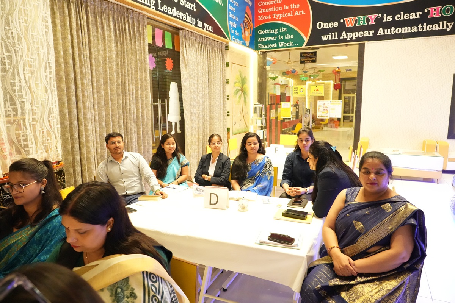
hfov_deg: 73.7
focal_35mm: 24
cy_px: 152
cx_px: 228
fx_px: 303
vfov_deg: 53.1
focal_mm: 24
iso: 16000
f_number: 5.6
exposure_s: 1/250
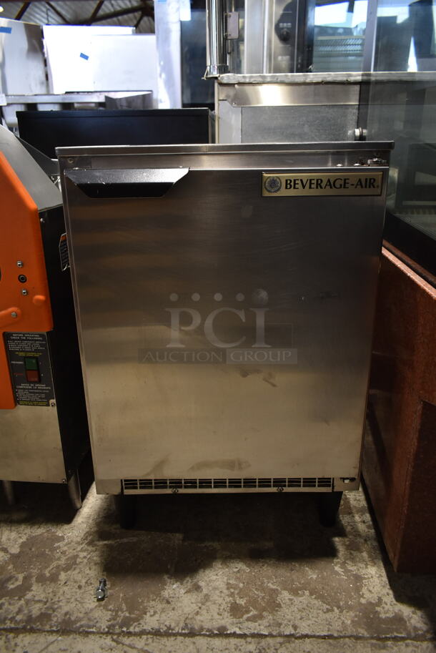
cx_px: 218
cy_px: 326
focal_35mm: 27
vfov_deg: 67.3
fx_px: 490
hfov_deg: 48.0
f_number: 3.5
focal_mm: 18
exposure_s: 1/30
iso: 560
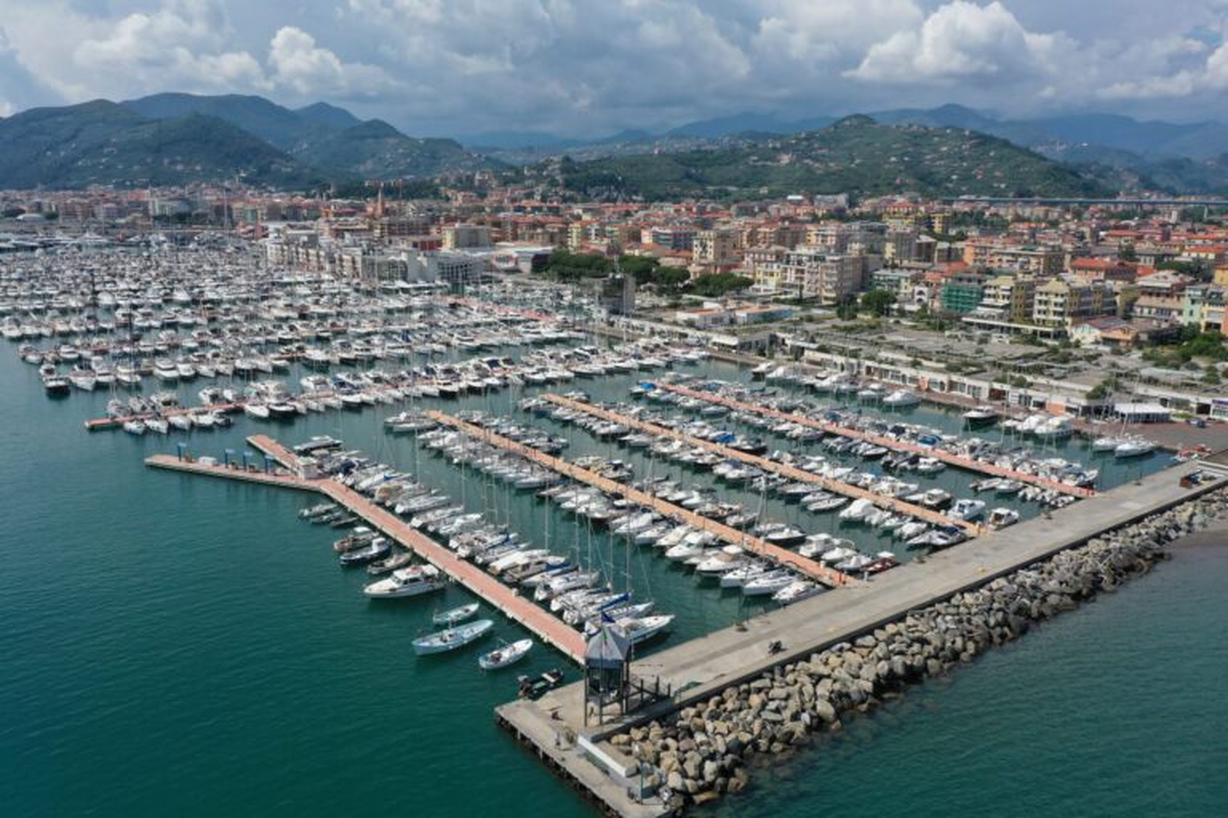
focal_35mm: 28
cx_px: 614
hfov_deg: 65.5
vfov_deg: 46.4
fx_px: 955
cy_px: 409
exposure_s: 1/640
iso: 100
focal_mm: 10.26
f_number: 6.3
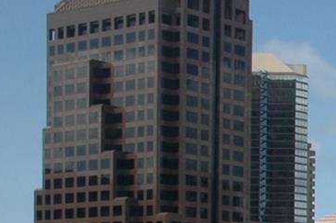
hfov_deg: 14.4
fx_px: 1100
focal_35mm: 118
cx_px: 678
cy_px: 340
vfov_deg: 11.1
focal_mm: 18
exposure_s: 1/200
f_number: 7.1
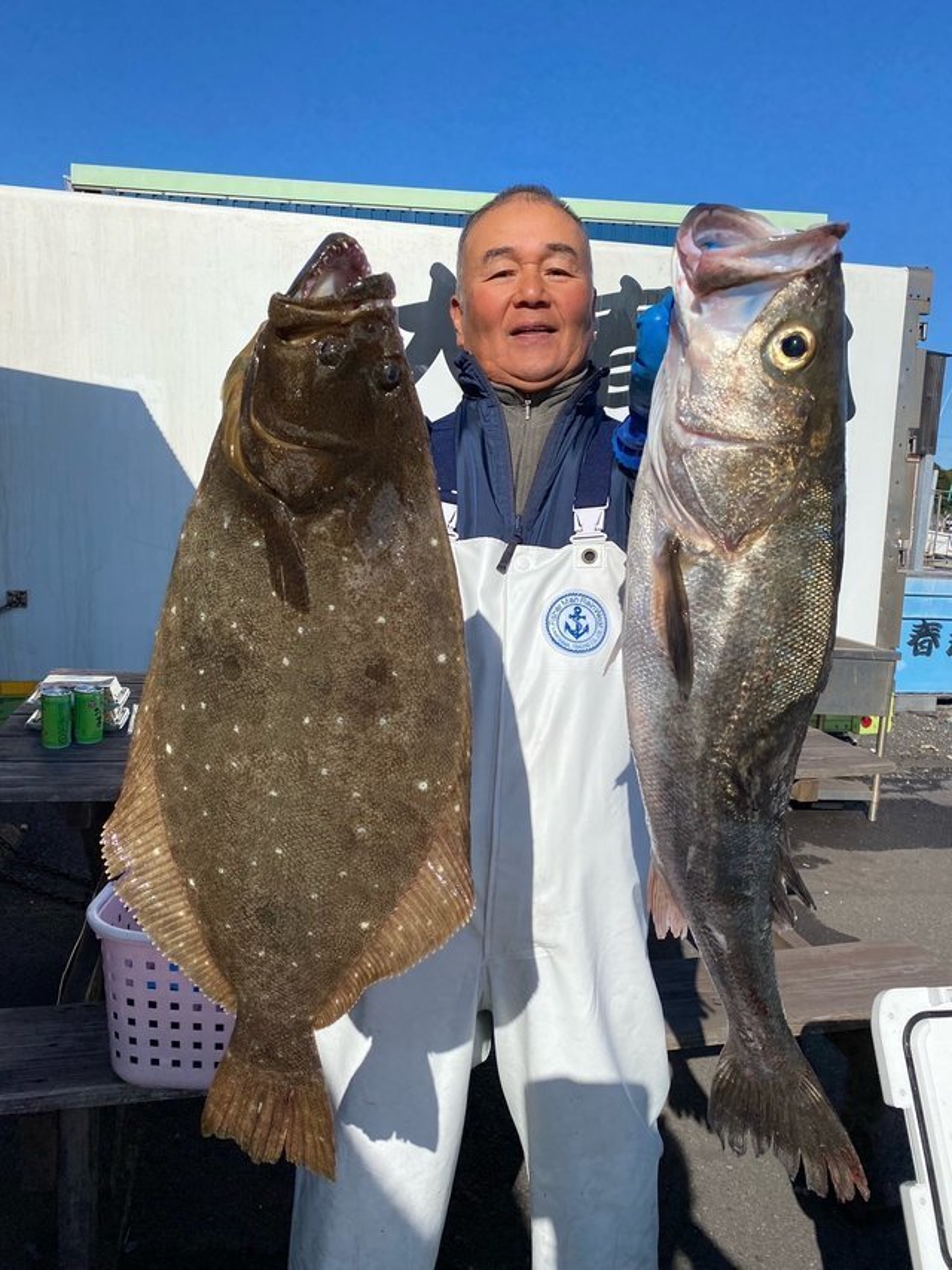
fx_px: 954
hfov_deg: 53.0
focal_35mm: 26
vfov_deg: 67.3
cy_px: 635
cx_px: 476
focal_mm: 4.25
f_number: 1.8
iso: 32
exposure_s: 1/4608
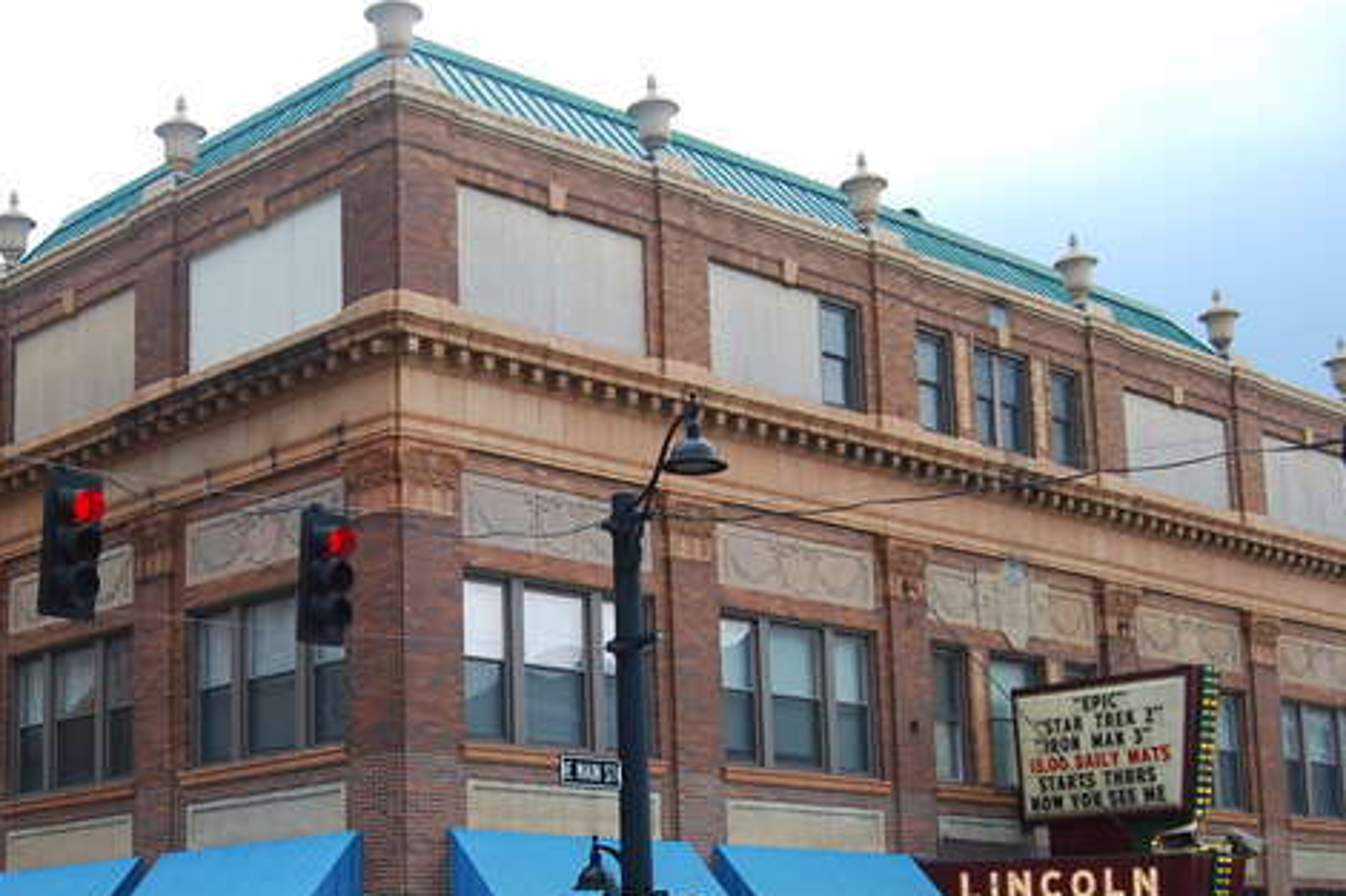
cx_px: 387
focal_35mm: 59
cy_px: 666
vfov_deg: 22.8
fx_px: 2200
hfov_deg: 33.5
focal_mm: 23
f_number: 5
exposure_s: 1/100
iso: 200
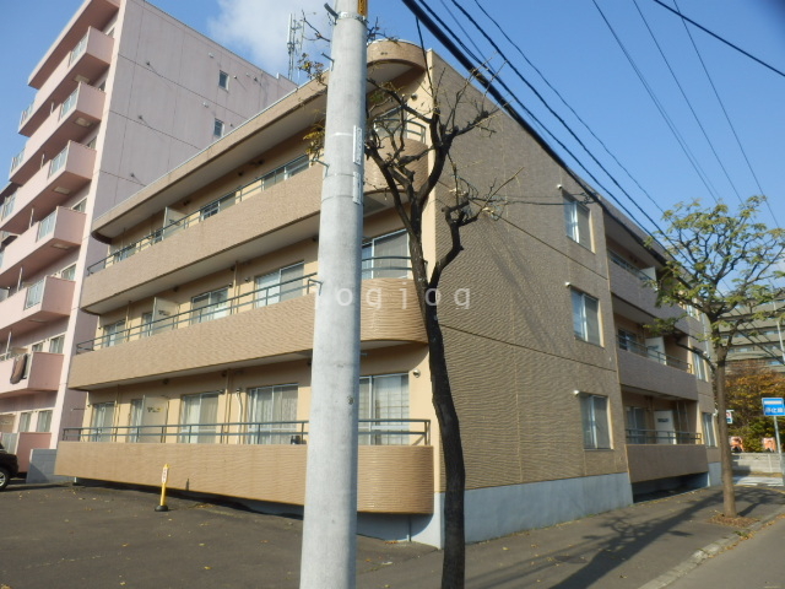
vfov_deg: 56.8
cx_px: 392
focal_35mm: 24
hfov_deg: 71.6
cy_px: 294
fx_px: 544
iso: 80
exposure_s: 1/125
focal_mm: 4.2
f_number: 7.9
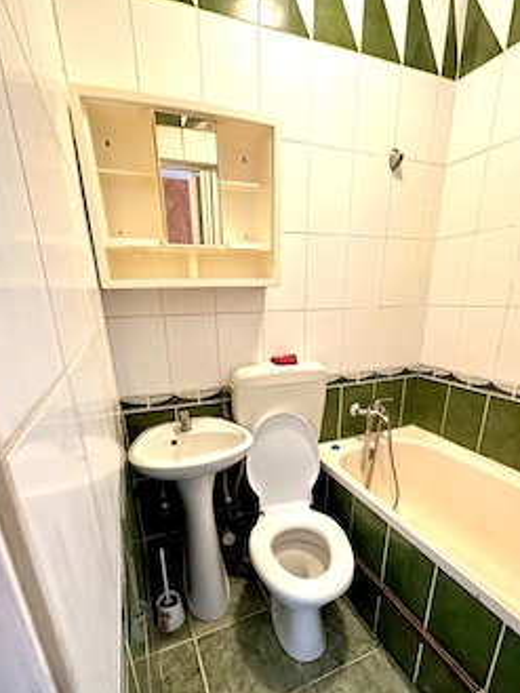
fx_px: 340
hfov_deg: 74.8
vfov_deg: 89.9
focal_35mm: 17
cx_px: 263
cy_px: 413
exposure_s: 1/60
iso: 500
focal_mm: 2.22
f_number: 2.2
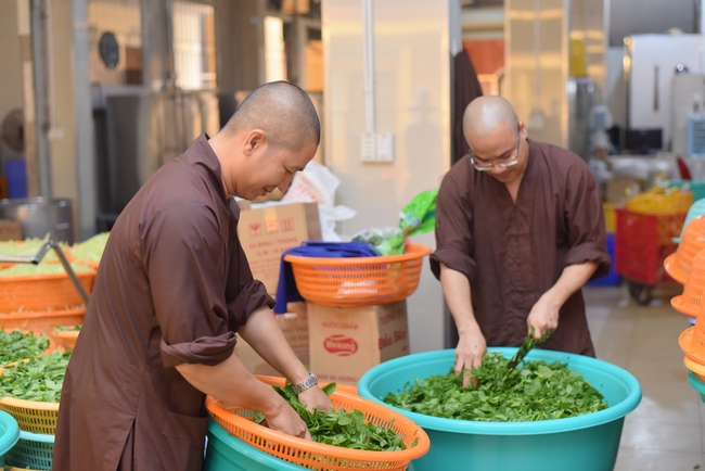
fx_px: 980
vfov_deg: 27.0
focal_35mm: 50
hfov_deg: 39.6
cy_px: 236
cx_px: 352
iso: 800
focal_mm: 50
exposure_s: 1/125
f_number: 2.5
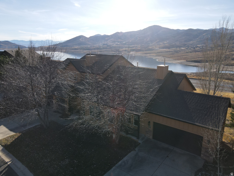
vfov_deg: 56.8
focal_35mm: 24
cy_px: 88
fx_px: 162
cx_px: 117
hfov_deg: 71.6
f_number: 2.8
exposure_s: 1/725
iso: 110
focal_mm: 4.5
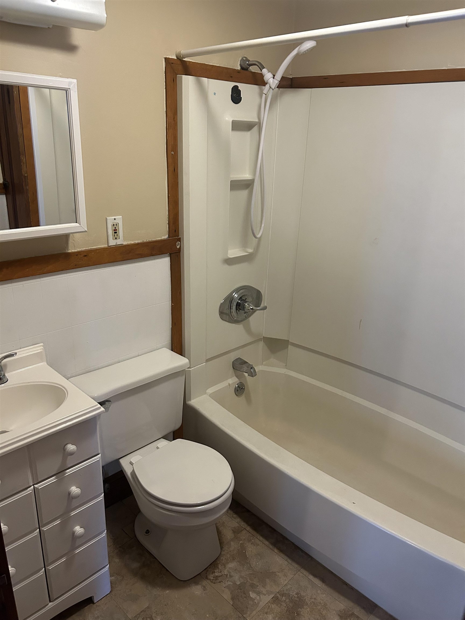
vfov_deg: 67.3
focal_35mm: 26
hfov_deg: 53.1
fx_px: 466
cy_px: 310
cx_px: 232
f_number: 1.5
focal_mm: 5.7
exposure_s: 1/60
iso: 400
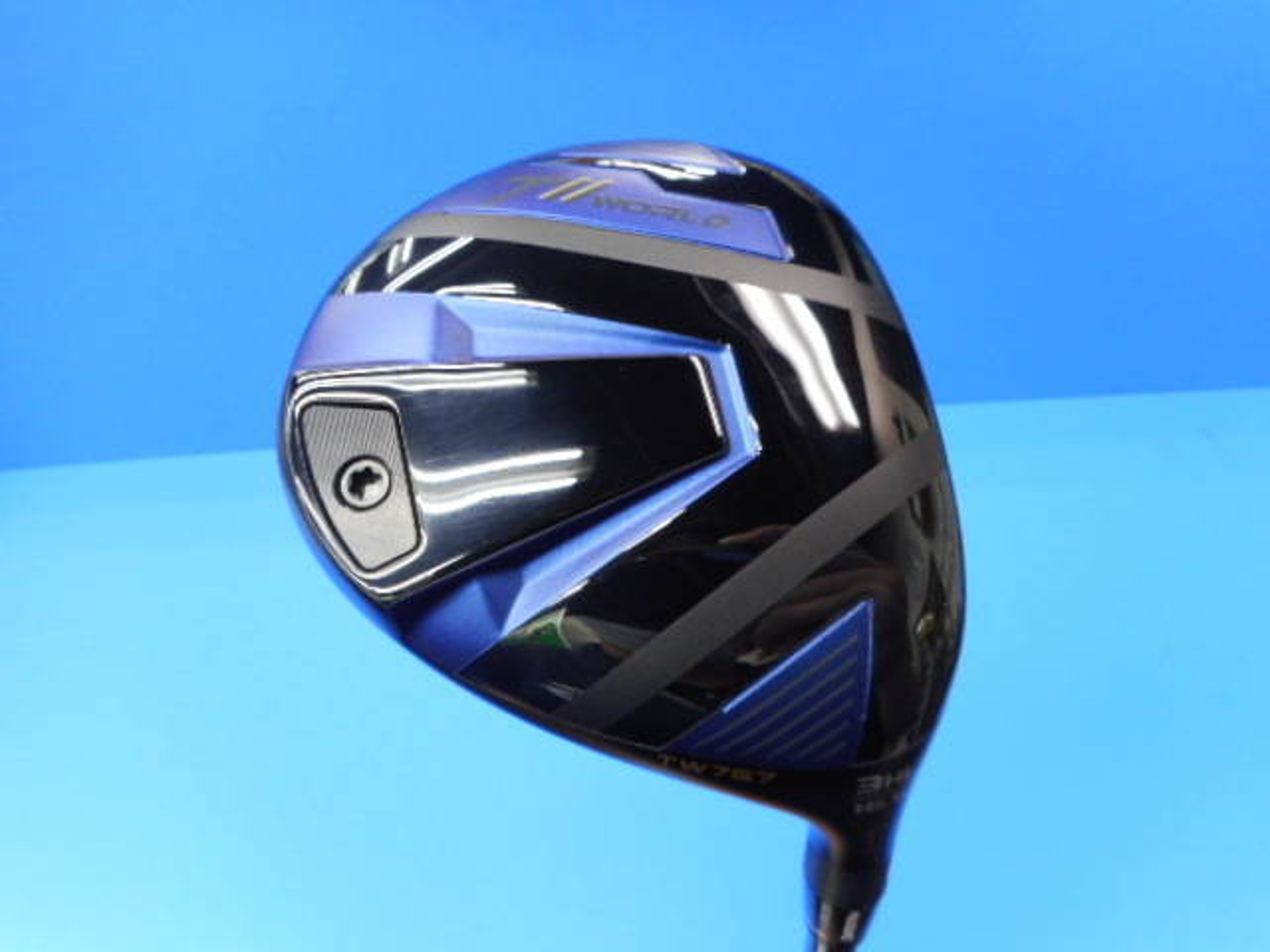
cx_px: 635
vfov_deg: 54.9
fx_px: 917
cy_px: 476
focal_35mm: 25
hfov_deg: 69.4
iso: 180
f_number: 3.7
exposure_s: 1/30
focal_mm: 4.5
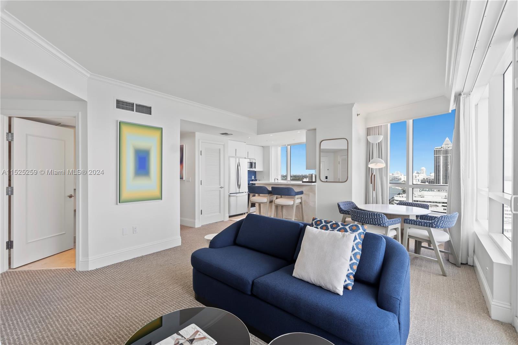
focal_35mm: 16
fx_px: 230
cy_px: 172
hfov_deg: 96.7
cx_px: 259
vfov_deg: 73.7
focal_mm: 16
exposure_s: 1/20
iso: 320
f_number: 4.5
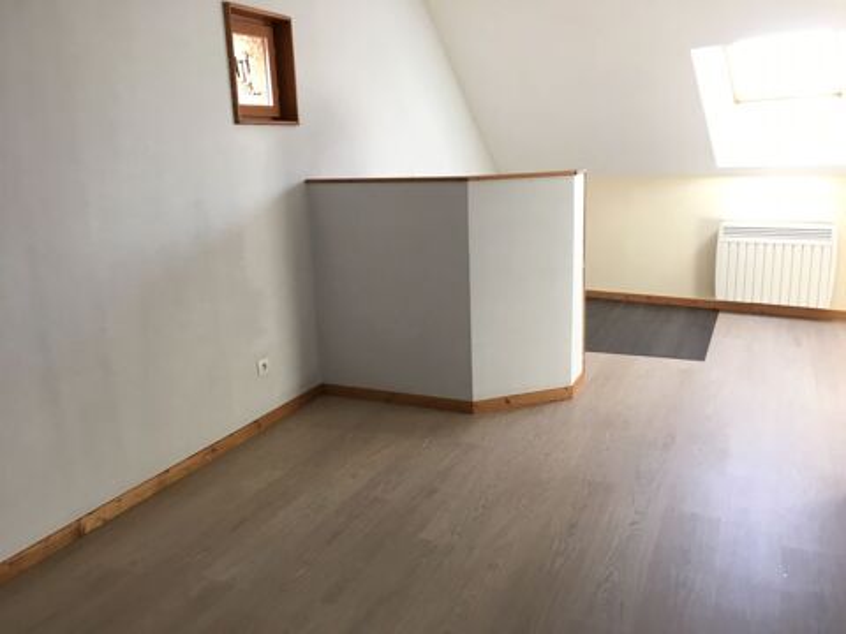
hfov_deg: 61.7
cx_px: 423
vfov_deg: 48.2
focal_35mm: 29
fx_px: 709
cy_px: 317
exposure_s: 1/30
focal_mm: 4.15
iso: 64
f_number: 2.2
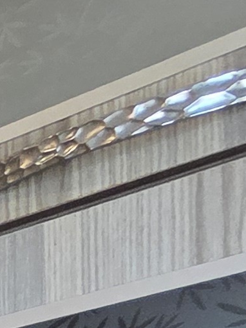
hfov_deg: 6.2
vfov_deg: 15.4
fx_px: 967
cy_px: 661
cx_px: -1003
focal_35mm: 102
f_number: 2.2
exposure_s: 1/100
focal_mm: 2.2
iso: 200
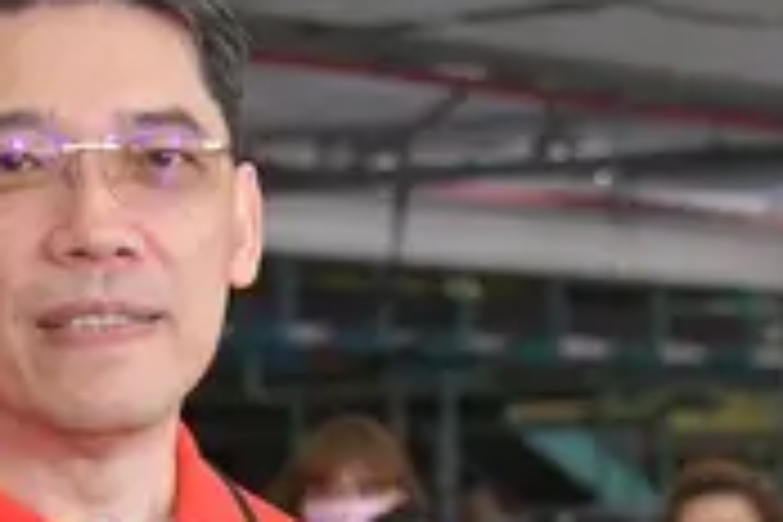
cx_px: 315
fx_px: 4480
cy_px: 927
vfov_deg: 6.5
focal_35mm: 206
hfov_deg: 10.0
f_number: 4
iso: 800
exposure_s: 1/200
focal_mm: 46
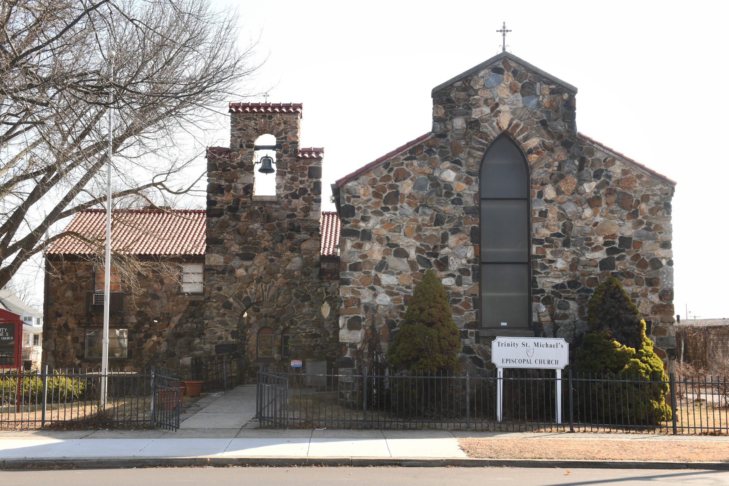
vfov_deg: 31.9
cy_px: 243
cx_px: 364
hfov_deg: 46.4
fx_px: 850
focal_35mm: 42
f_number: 6.3
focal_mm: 42
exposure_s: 1/60
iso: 200
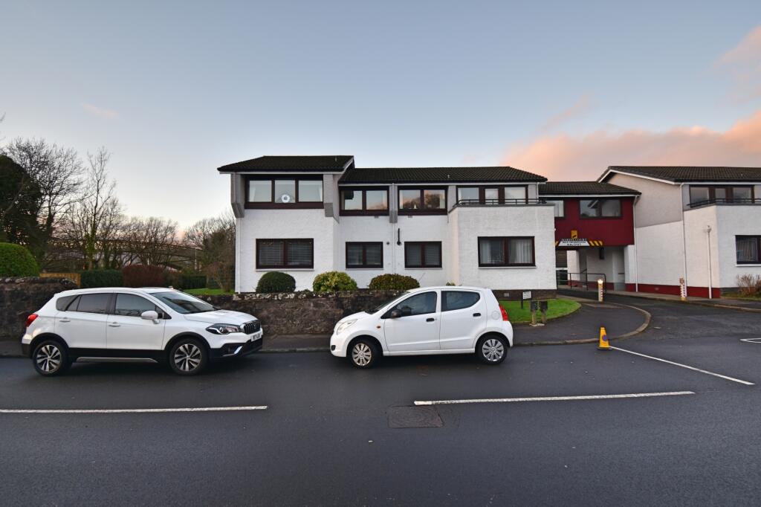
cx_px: 380
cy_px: 254
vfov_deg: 77.3
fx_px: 317
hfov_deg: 100.4
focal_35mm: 15
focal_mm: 10
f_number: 4.5
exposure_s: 1/60
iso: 100
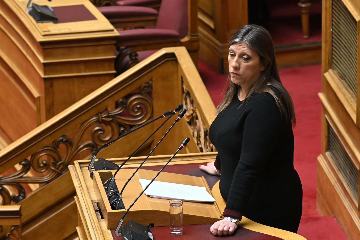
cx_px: 180
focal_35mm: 270
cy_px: 120
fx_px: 2700
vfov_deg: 5.1
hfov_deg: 7.6
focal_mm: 180
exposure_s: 1/250
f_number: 5.6
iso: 3200
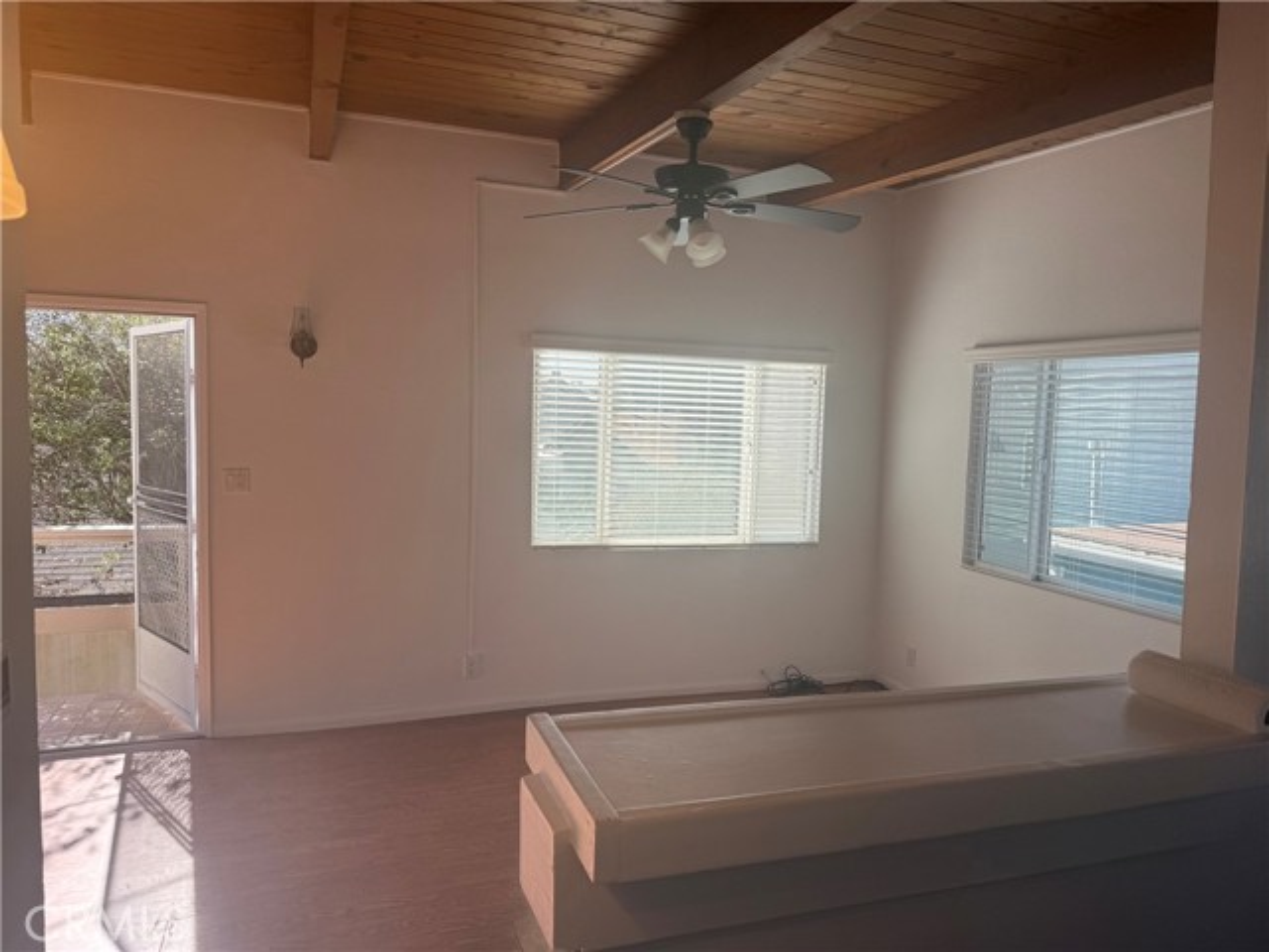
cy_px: 476
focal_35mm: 24
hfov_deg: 71.6
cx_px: 634
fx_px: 880
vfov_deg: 56.8
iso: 80
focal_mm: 6.76
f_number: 1.78
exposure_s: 1/967
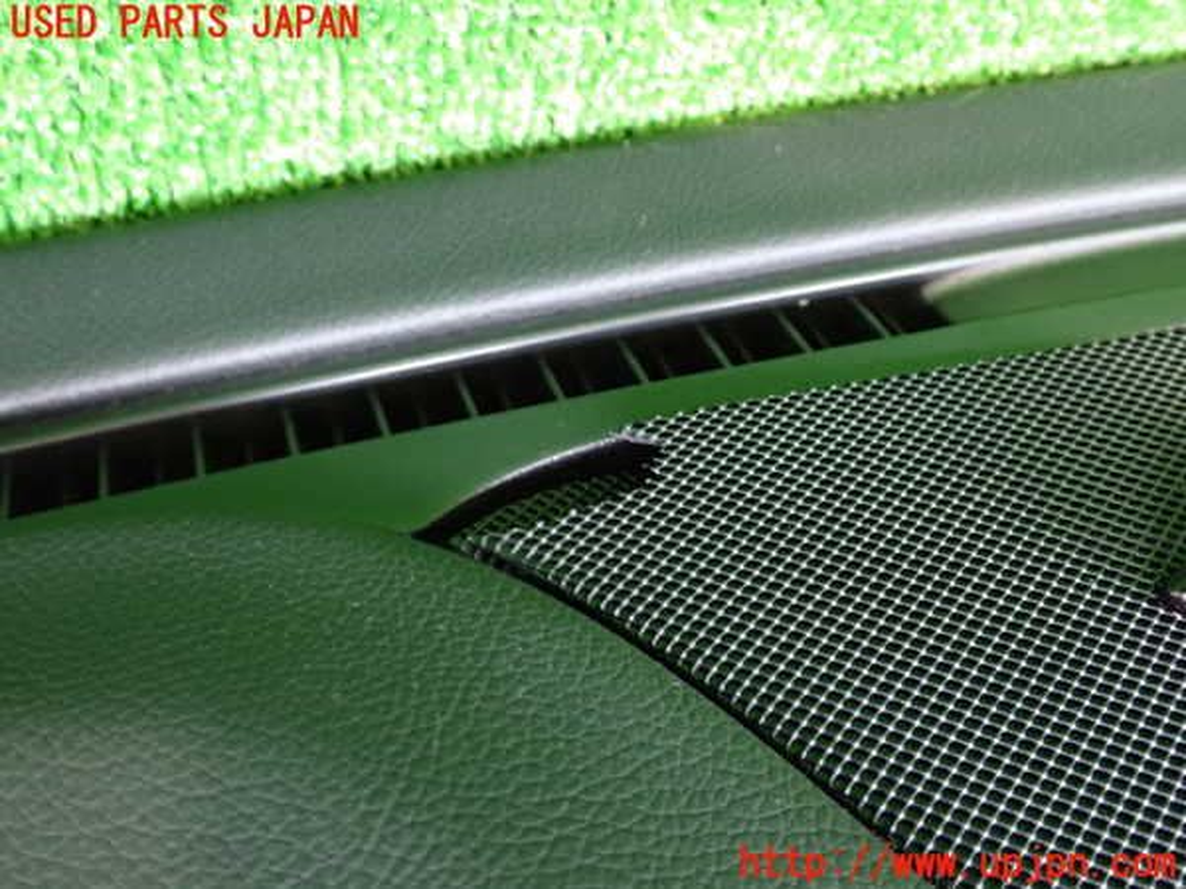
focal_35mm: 36
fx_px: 1233
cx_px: 593
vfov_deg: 39.7
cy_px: 444
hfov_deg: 51.4
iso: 800
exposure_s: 1/15
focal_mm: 6.37
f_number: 2.5
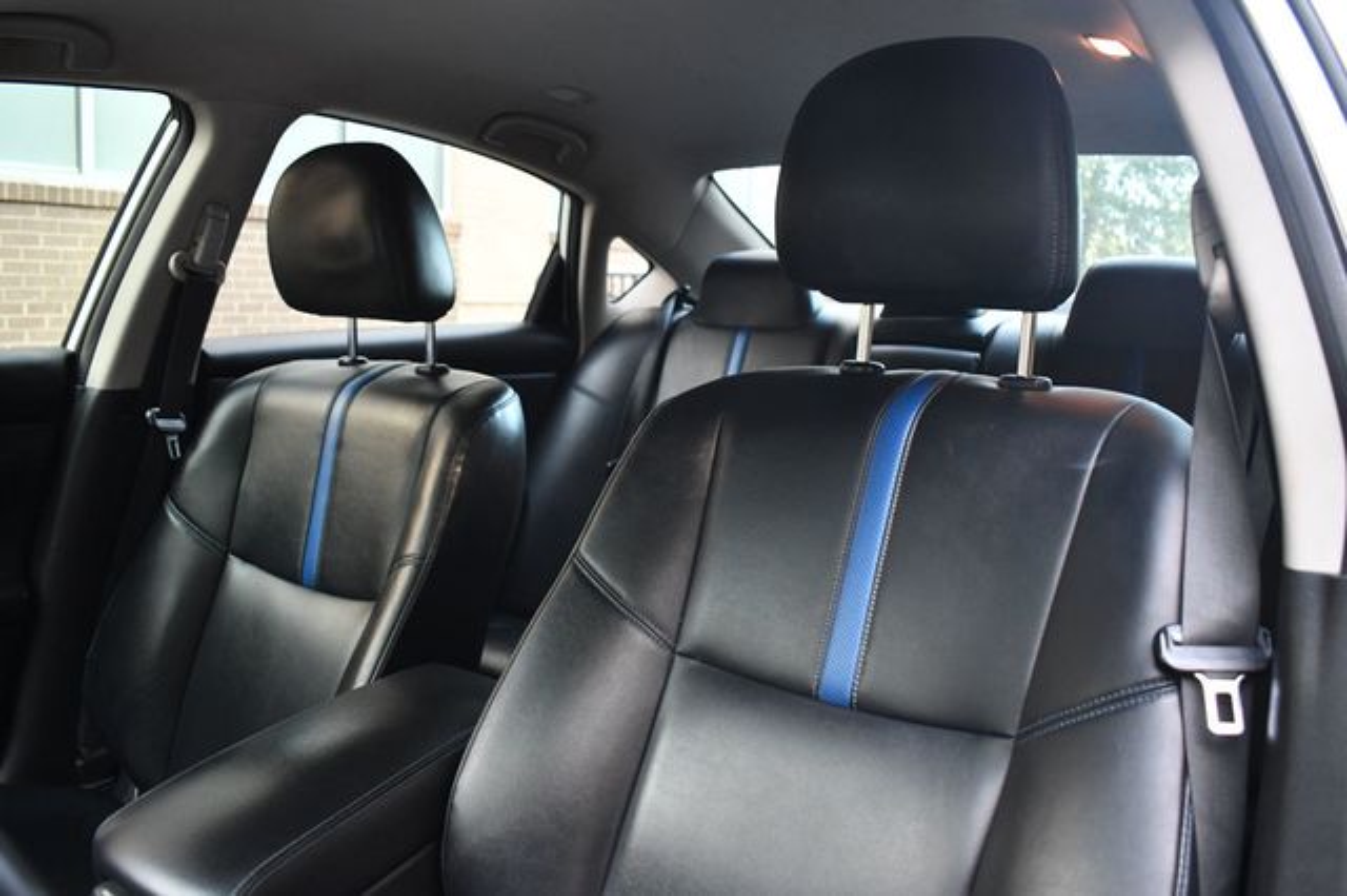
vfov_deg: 43.6
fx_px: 1122
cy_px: 448
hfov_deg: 62.0
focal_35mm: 30
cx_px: 674
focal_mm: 20
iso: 1600
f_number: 3.5
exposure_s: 1/125
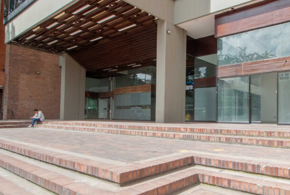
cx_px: 190
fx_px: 202
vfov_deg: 51.4
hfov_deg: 69.6
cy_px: 109
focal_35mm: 25
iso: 100
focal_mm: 10
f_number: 6.3
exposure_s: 1/500
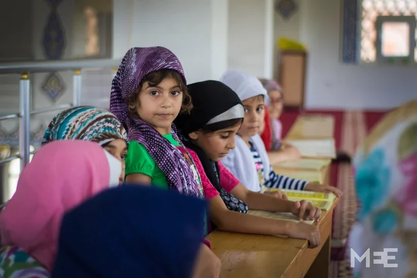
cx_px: 208
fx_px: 868
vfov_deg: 18.2
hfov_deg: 27.0
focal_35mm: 75
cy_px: 139
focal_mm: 50
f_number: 1.8
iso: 200
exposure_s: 1/200
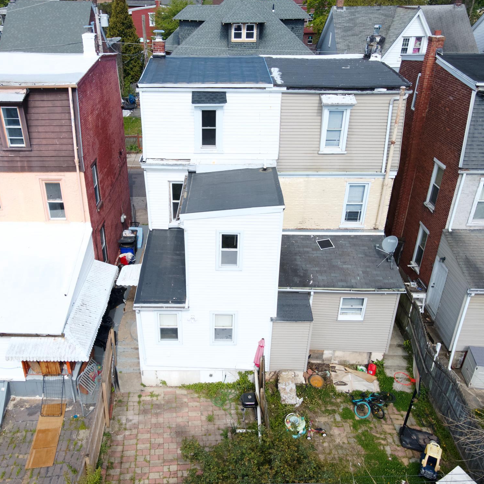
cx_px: 210
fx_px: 459
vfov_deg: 55.6
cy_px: 246
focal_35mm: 29
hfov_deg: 55.4
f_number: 2.8
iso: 200
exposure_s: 1/500
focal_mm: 4.5
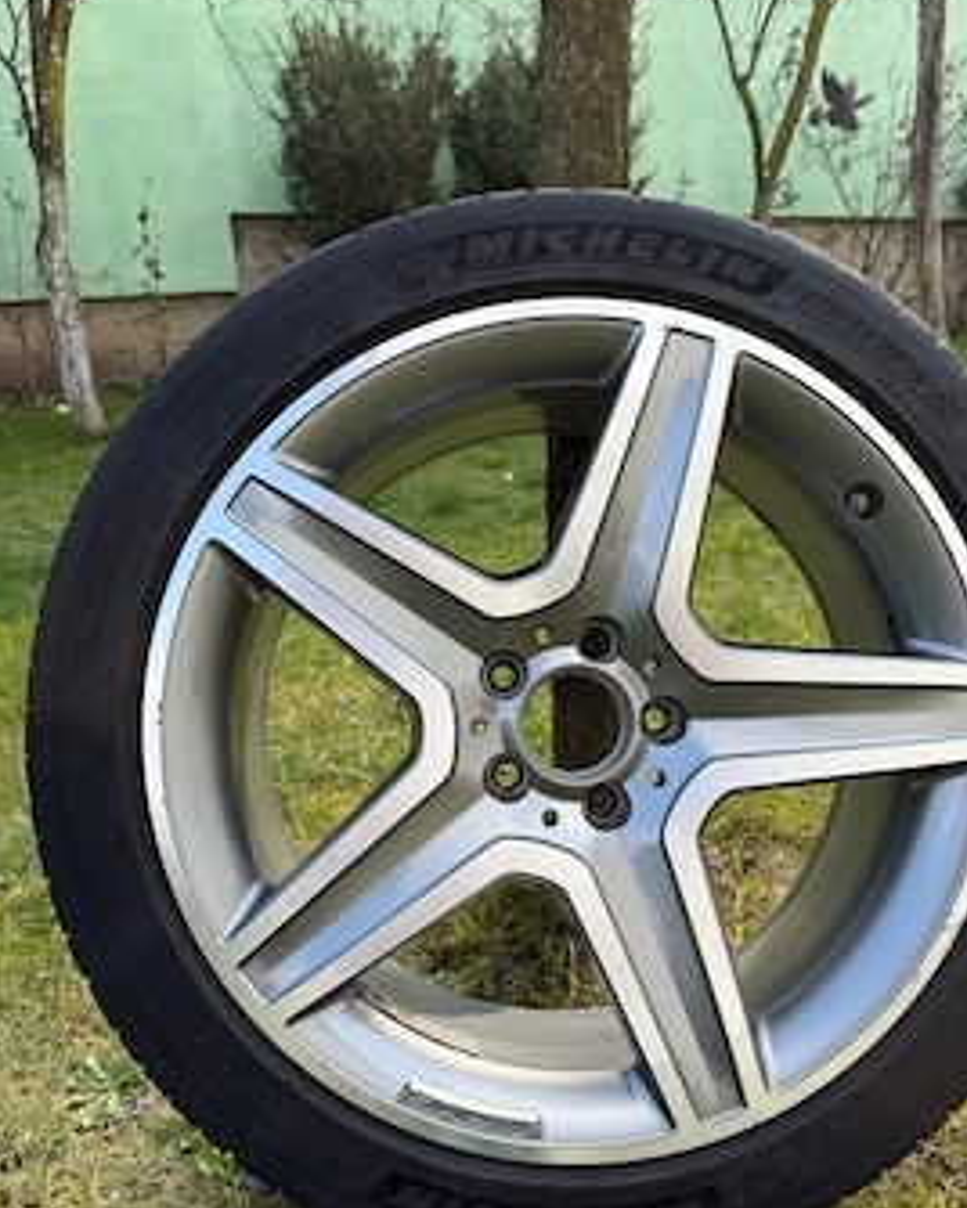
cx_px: 534
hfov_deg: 51.4
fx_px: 1002
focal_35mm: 28
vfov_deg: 62.1
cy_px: 667
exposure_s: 1/992
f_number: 1.78
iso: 80
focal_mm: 6.76
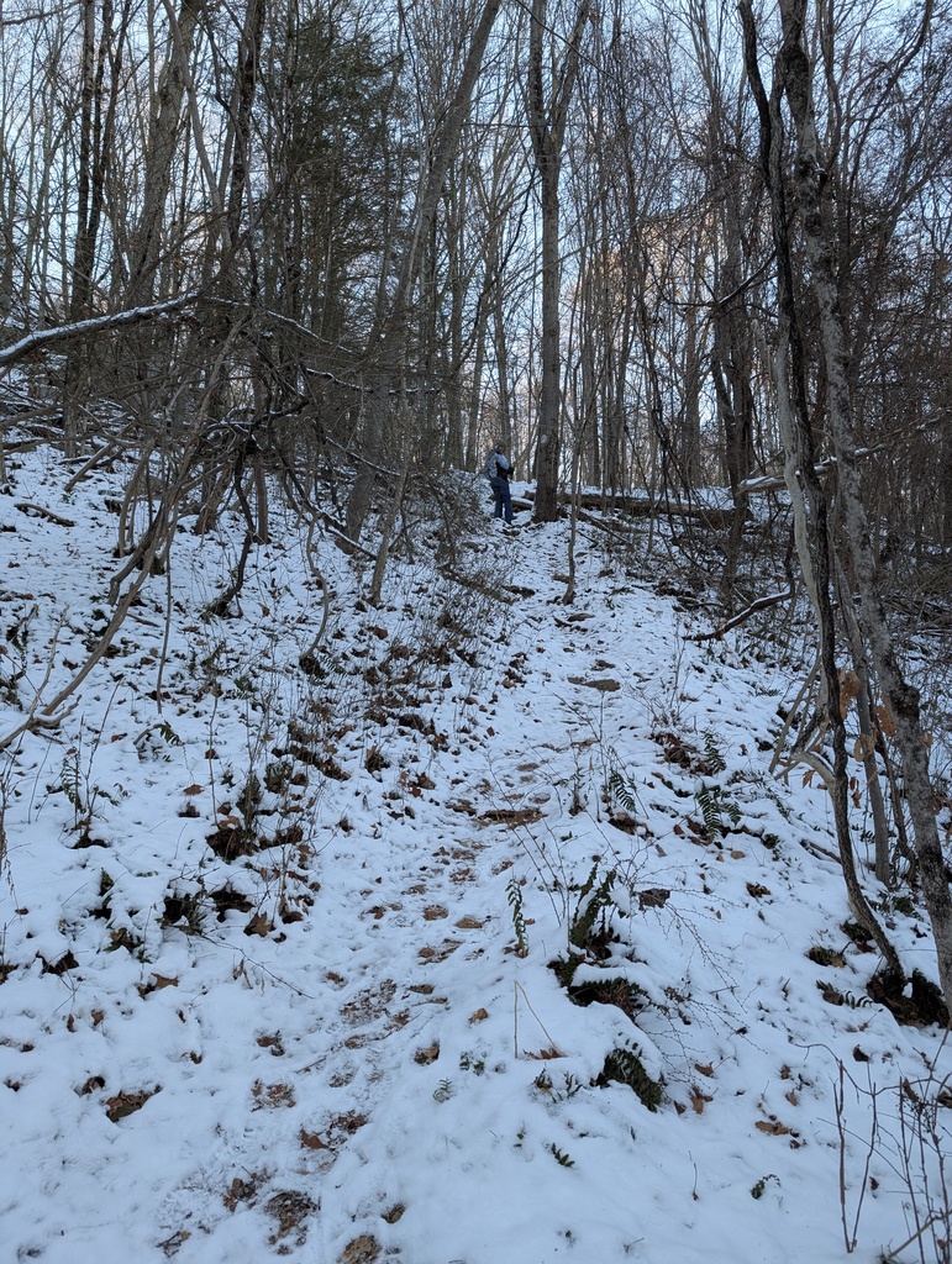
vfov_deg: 71.5
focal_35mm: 24
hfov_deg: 56.9
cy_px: 632
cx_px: 476
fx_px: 878
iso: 70
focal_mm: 6.9
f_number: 1.68
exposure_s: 1/257
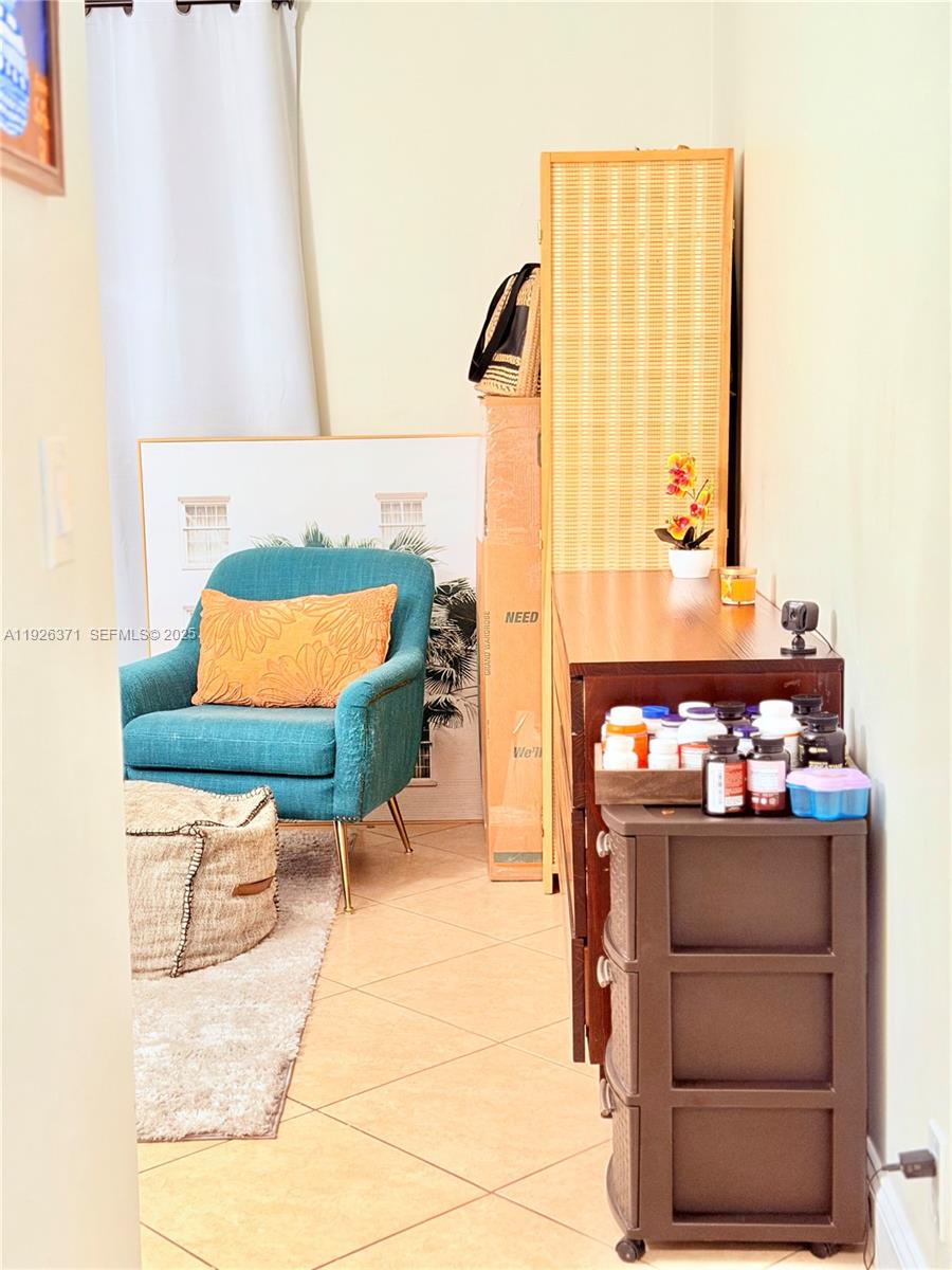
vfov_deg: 39.7
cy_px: 635
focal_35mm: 48
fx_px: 1760
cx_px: 476
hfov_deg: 30.3
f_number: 1.78
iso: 320
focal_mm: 6.76
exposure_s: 1/40
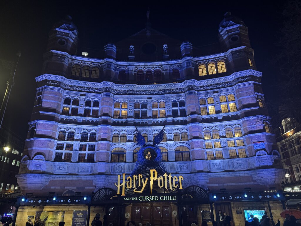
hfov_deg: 71.6
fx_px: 209
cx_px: 150
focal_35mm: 24
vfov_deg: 56.8
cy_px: 113
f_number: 1.78
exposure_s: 1/60
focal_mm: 6.76
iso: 320
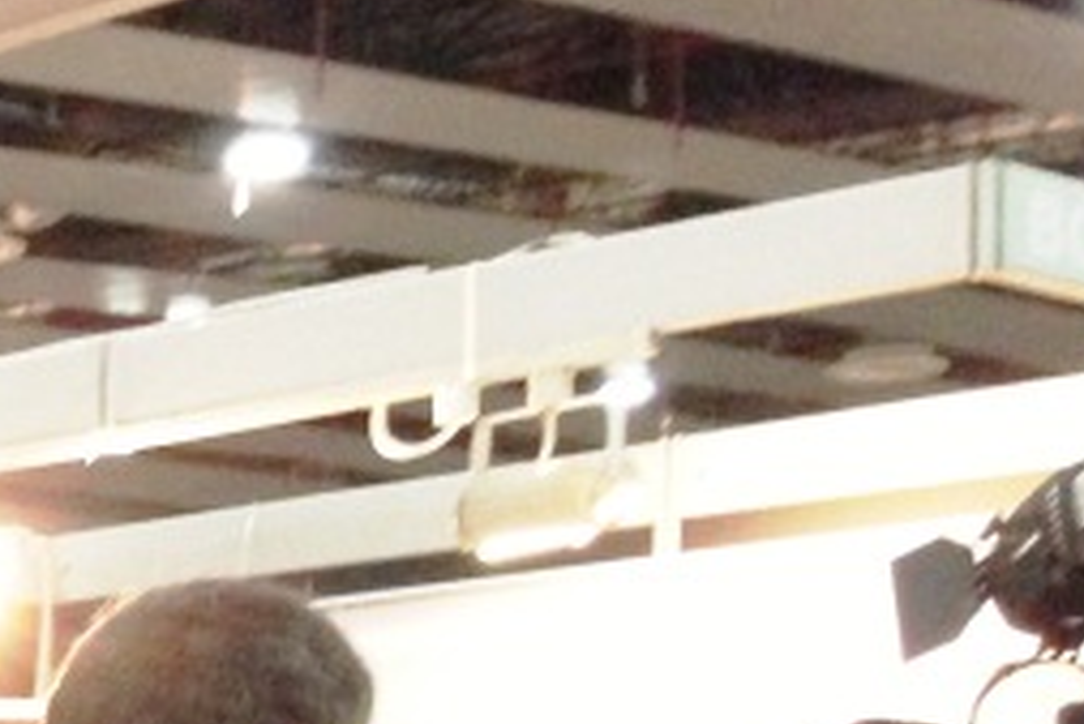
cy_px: 1131
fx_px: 4188
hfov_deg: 12.9
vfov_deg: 9.6
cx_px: -1050
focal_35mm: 139
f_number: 2.4
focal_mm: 4.13
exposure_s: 1/20
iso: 250
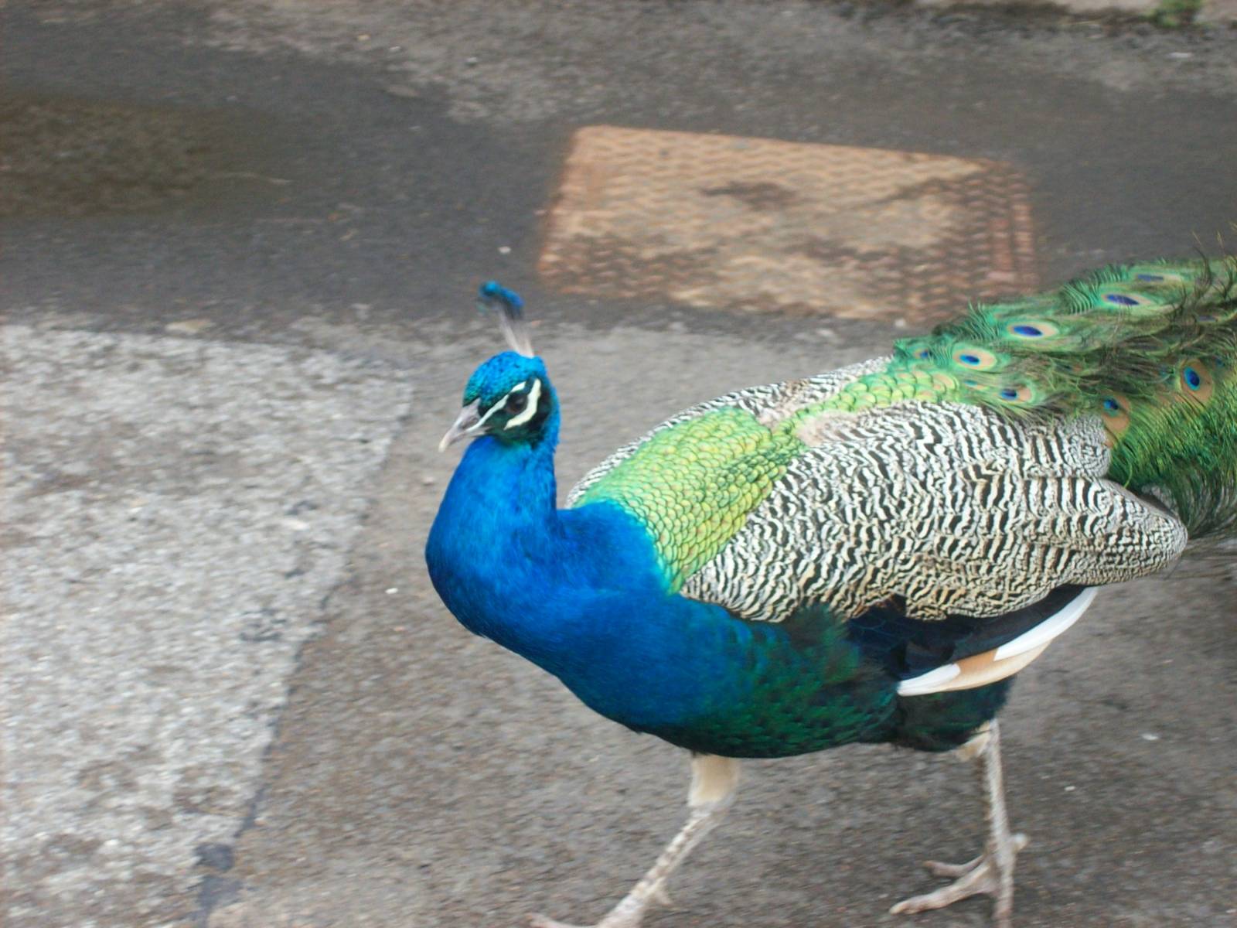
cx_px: 618
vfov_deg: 17.0
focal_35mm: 87
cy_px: 464
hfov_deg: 22.5
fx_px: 3109
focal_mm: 14.3
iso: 117
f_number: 4.3
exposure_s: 1/112
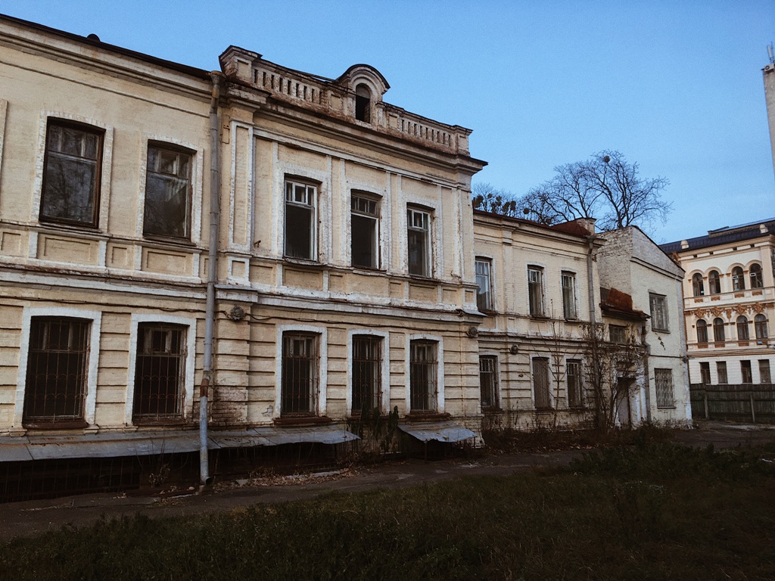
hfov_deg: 61.7
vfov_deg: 48.2
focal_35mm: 29
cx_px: 388
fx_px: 649
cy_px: 290
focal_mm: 4.15
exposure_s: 1/50
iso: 25
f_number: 2.2
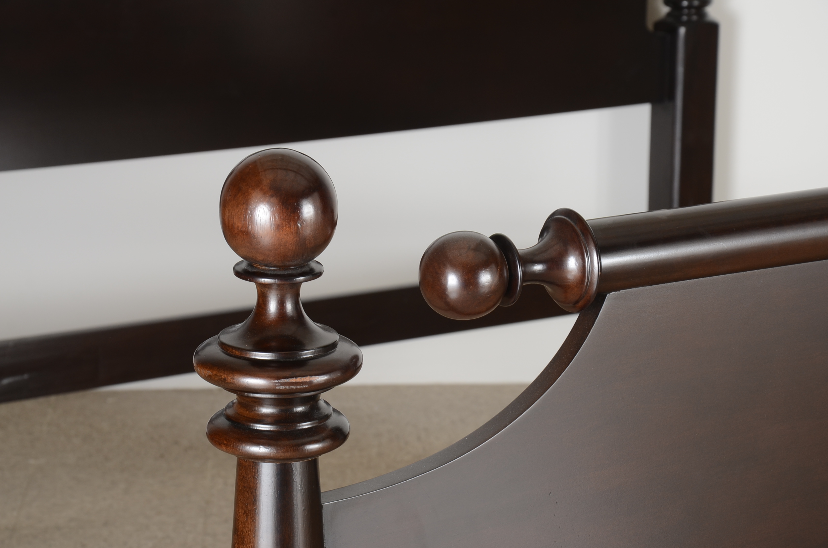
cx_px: 414
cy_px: 274
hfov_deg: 17.1
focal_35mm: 120
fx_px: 2754
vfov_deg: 11.4
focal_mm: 80
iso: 200
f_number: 9
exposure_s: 1/80
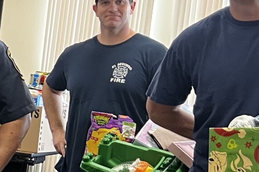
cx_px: -217
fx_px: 863
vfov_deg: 11.3
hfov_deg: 14.8
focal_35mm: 120
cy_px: 168
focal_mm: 5.7
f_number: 1.5
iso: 200
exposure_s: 1/60
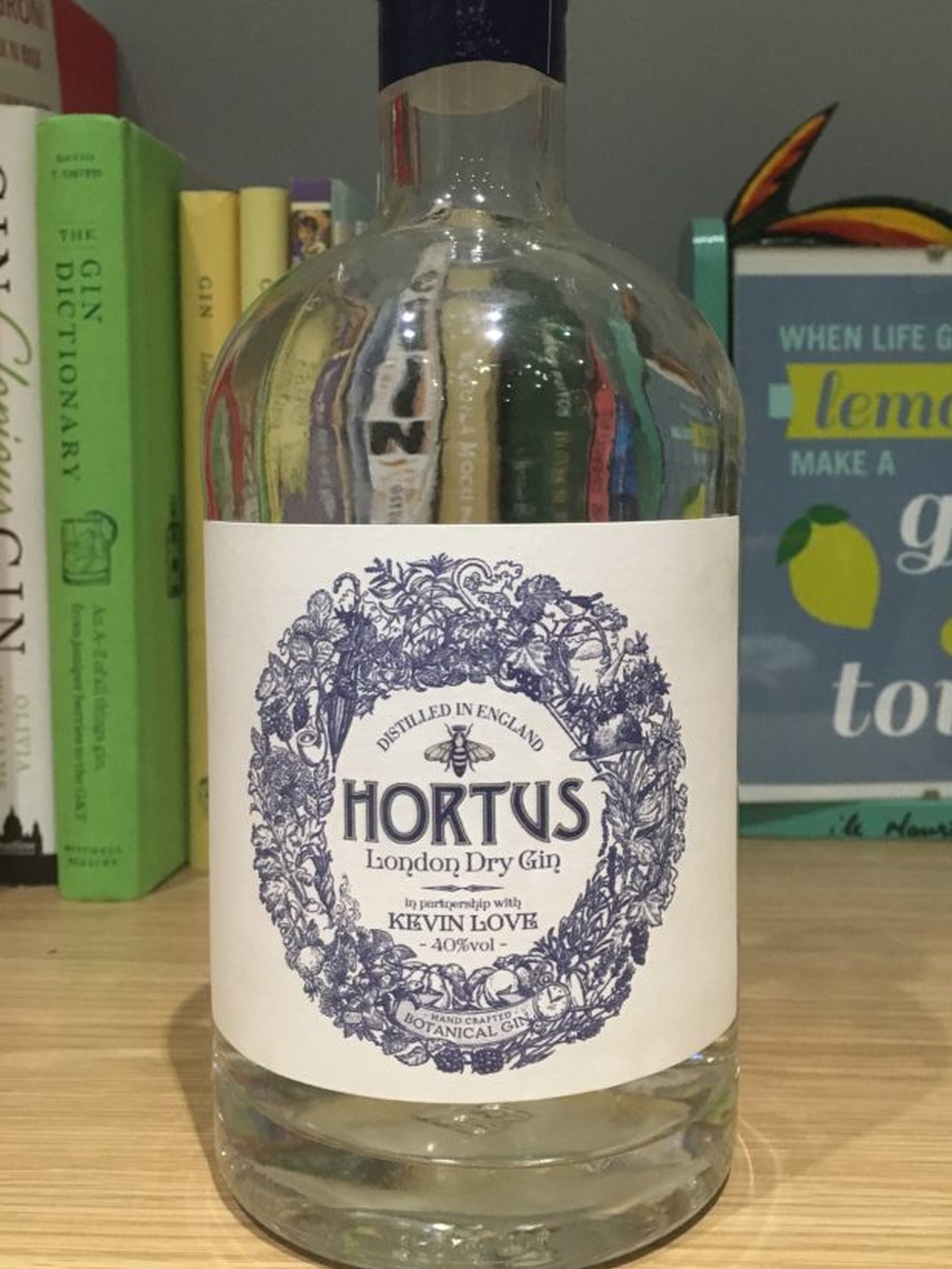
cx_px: 509
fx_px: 1320
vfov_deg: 51.3
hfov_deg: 39.6
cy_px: 591
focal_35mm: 36
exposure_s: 1/25
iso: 200
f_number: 2.2
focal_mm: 4.15
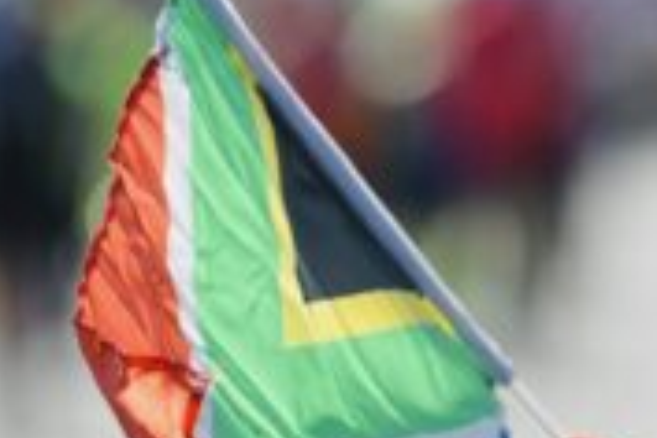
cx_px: 557
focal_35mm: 788
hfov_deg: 2.6
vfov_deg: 1.7
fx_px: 14380
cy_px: 549
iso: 160
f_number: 3.5
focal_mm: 200
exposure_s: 1/2000
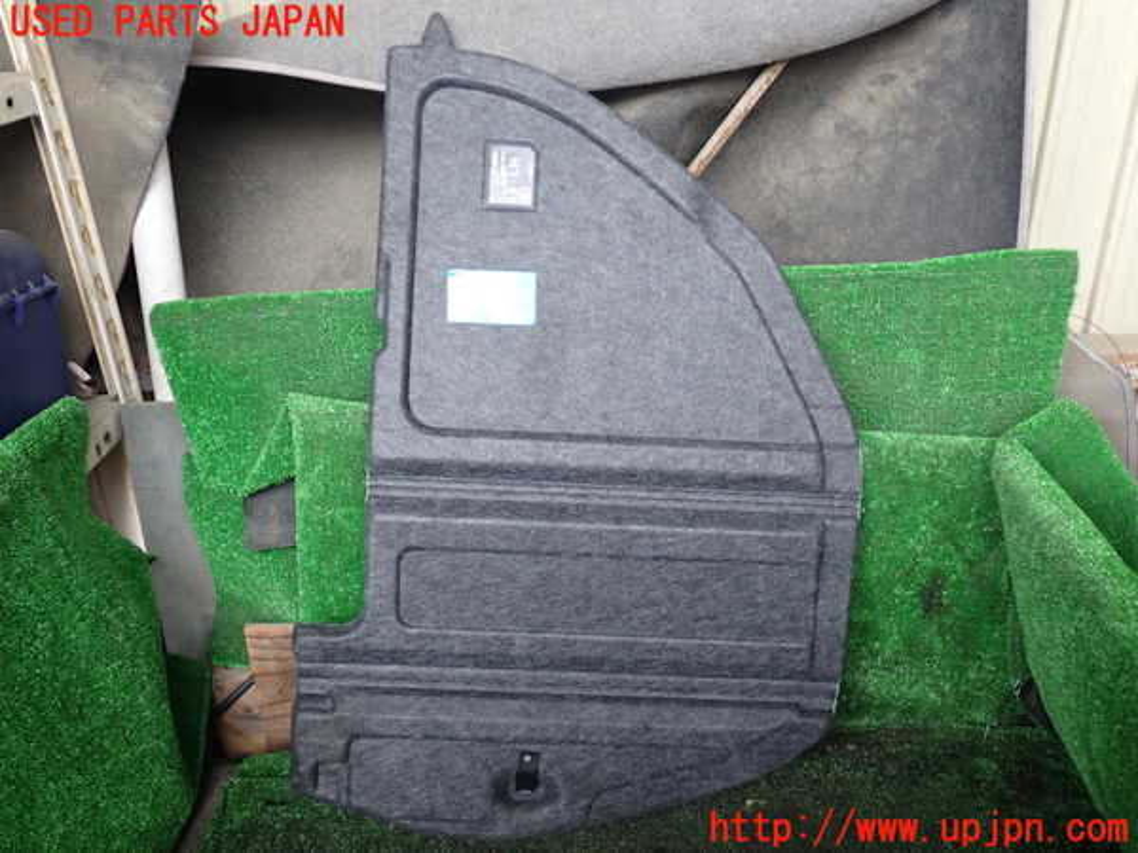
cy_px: 426
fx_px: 986
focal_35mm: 30
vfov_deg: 46.8
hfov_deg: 60.0
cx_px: 569
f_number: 2.3
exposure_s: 1/30
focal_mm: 5.4
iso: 200
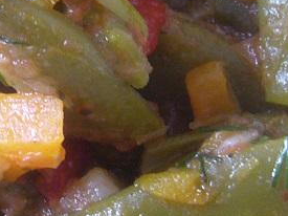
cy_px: -64
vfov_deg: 9.5
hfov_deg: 12.7
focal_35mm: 153
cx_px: -10
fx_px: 1272
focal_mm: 5.8
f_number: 2.8
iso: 100
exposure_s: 1/25
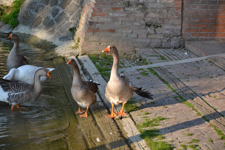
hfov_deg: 14.9
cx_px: 112
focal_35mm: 138
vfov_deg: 9.9
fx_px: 862
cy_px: 75
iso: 200
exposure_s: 1/320
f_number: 5.6
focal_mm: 92
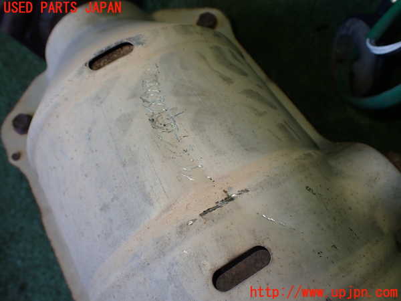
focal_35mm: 30
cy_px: 150
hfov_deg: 60.0
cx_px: 200
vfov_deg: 46.8
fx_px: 348
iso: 160
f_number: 2.3
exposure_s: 1/125
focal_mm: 5.4
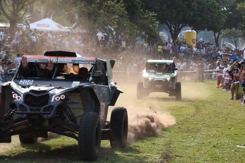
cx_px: 122
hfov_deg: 15.2
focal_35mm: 135
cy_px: 82
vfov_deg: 10.2
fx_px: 919
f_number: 16
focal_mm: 90
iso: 400
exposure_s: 1/160
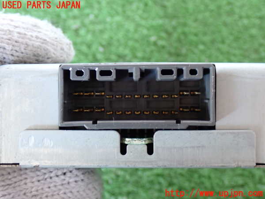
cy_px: 100
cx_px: 132
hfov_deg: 35.5
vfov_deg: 27.0
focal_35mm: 54
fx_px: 413
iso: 800
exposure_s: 1/15
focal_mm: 9.65
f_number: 3.3
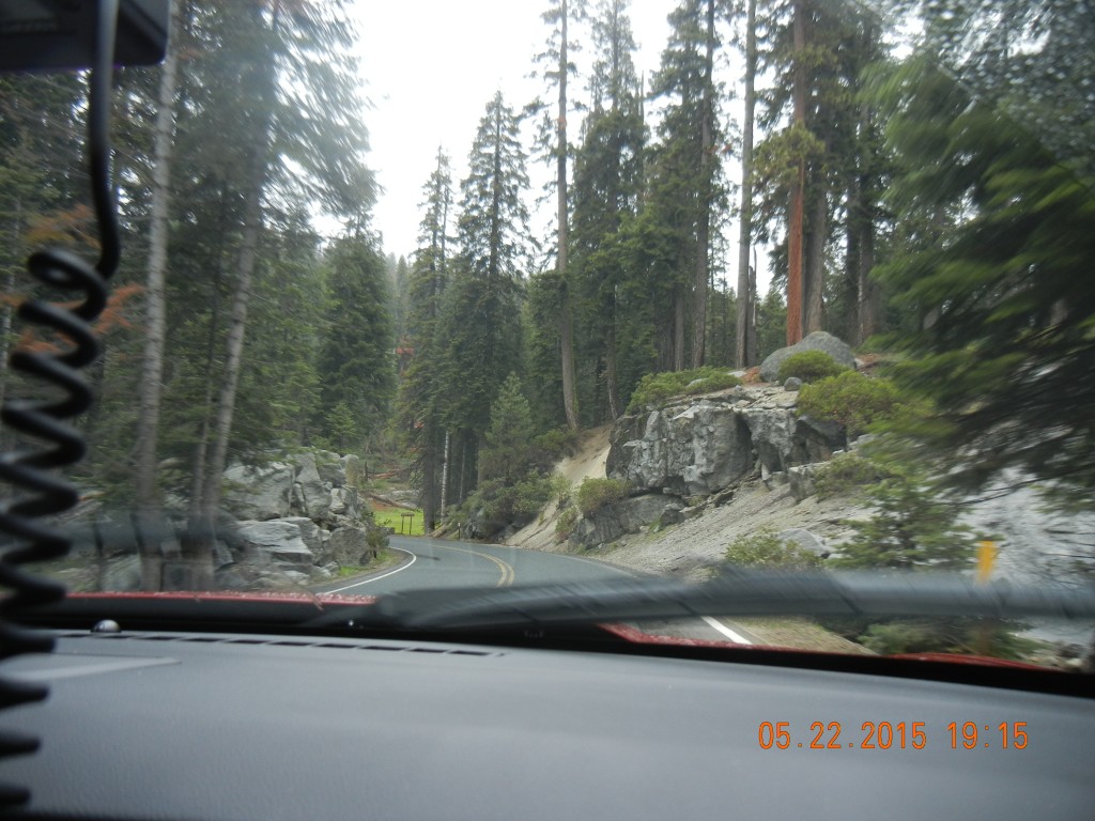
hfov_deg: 60.0
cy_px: 410
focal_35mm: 30
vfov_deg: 46.8
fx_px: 949
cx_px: 548
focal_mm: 5.4
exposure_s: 1/73.5
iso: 160
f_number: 3.5
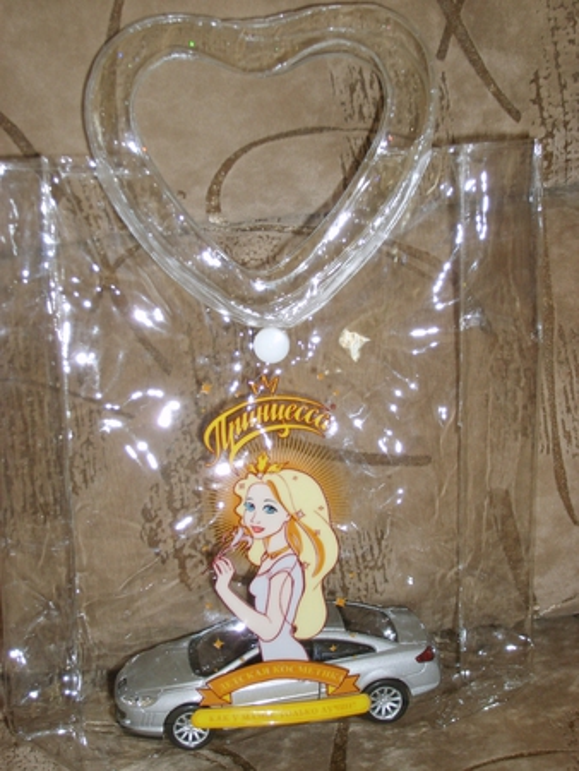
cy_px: 386
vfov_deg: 36.8
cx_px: 290
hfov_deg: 28.1
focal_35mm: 52
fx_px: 1159
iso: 100
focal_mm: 8.7
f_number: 3.3
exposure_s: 1/45
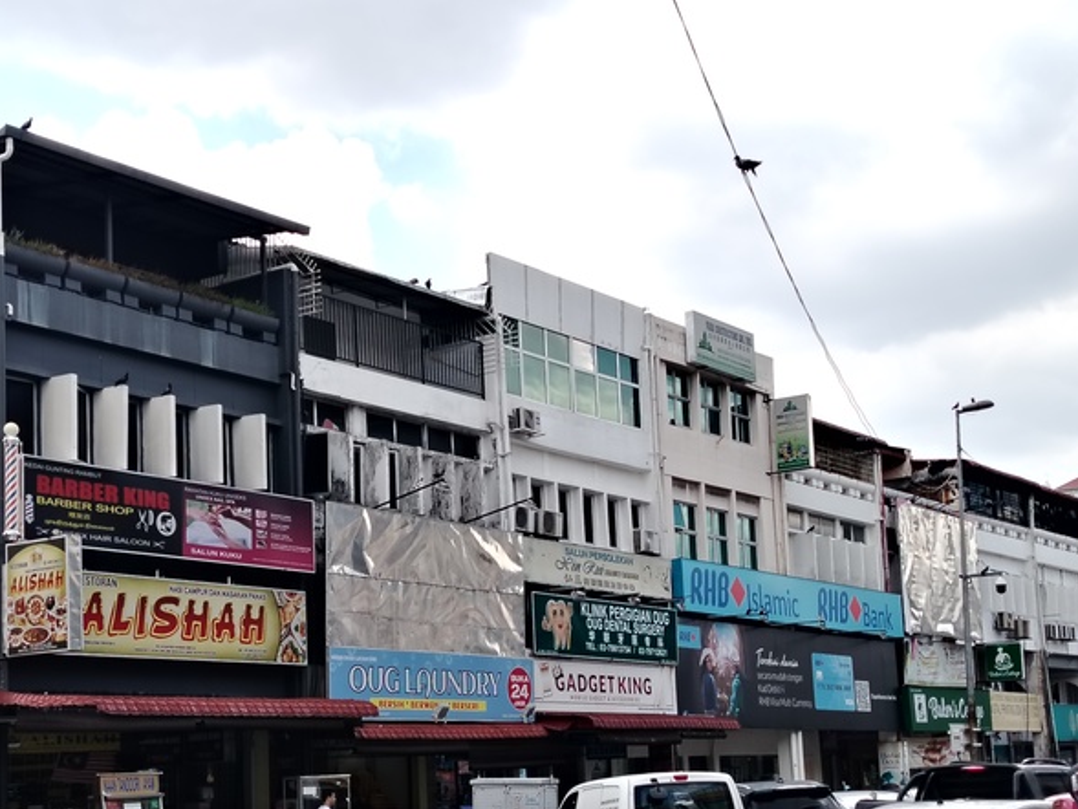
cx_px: 490
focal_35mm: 57
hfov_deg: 33.8
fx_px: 1775
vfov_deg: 25.5
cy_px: 542
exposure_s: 1/900
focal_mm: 5.25
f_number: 1.75
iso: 182
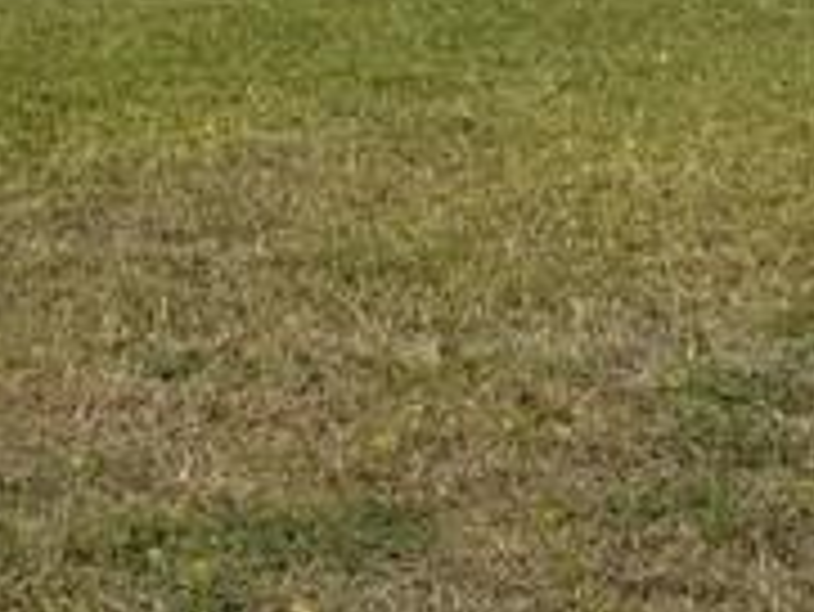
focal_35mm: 147
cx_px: 319
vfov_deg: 10.0
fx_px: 3459
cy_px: -99
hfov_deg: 13.4
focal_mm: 4.25
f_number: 1.7
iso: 50
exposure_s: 1/2736
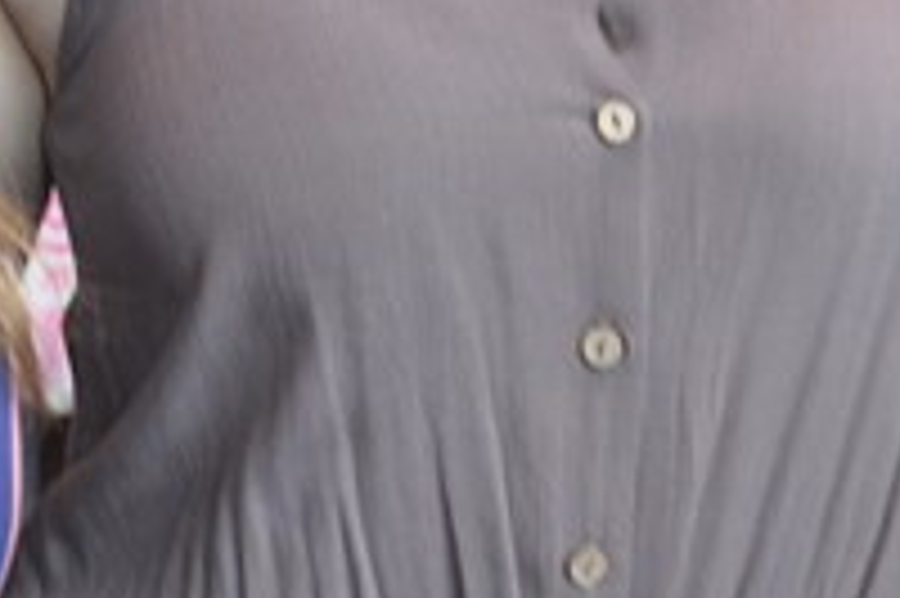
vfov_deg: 7.0
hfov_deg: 10.6
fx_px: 4871
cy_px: -184
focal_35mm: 195
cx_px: 472
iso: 400
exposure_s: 1/15
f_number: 5
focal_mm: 26
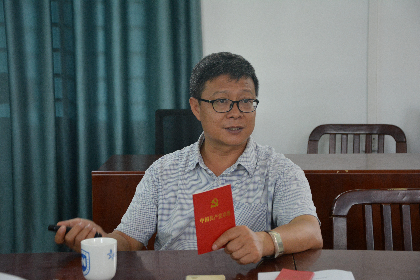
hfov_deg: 23.4
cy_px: 140
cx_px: 210
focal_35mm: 87
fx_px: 1015
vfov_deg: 15.7
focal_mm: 58
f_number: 5
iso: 1600
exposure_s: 1/25
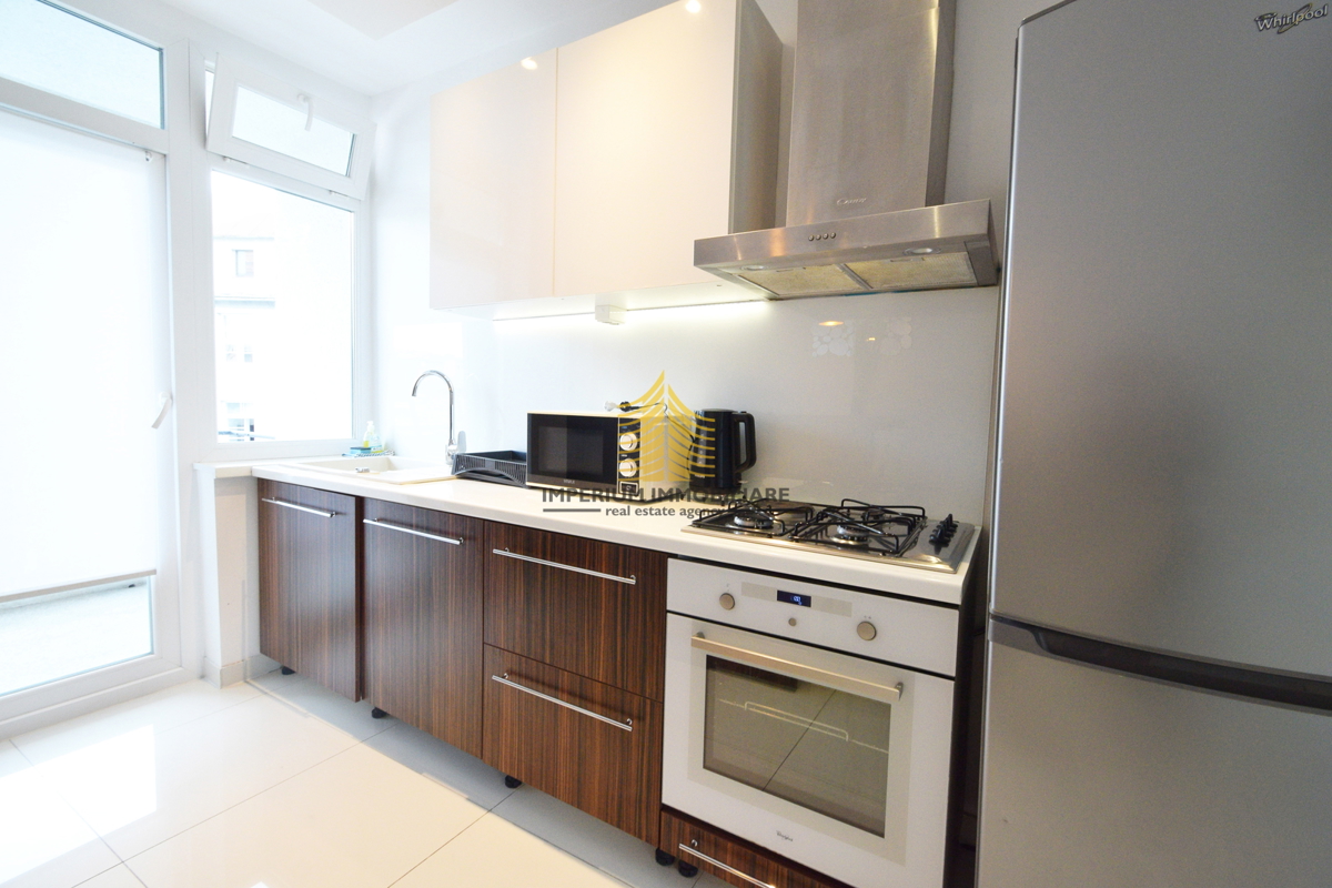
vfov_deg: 77.3
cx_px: 666
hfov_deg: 100.4
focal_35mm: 15
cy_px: 444
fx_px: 555
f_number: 10
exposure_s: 1/30
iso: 1000
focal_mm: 10
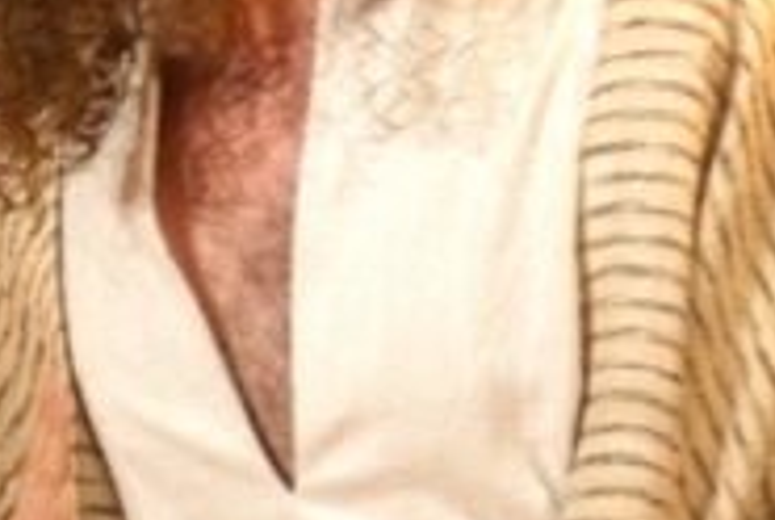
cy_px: 140
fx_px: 13951
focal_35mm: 647
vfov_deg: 2.1
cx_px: 411
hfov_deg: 3.2
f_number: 2.8
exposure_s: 1/100
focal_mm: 100
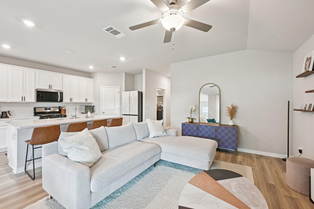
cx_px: 157
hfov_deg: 100.4
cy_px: 104
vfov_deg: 77.3
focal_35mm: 15
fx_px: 131
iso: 400
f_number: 6.7
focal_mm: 15
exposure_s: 1/8
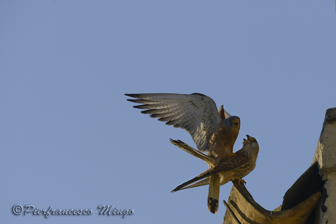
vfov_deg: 1.7
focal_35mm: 800
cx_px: 168
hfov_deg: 2.6
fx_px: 7468
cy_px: 112
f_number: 8
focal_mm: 800
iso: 250
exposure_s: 1/1250
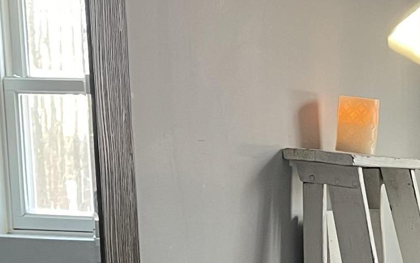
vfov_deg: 11.2
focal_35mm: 107
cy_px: 518
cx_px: 437
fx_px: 1225
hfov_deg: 18.8
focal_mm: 5.1
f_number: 1.6
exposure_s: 1/60
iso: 400
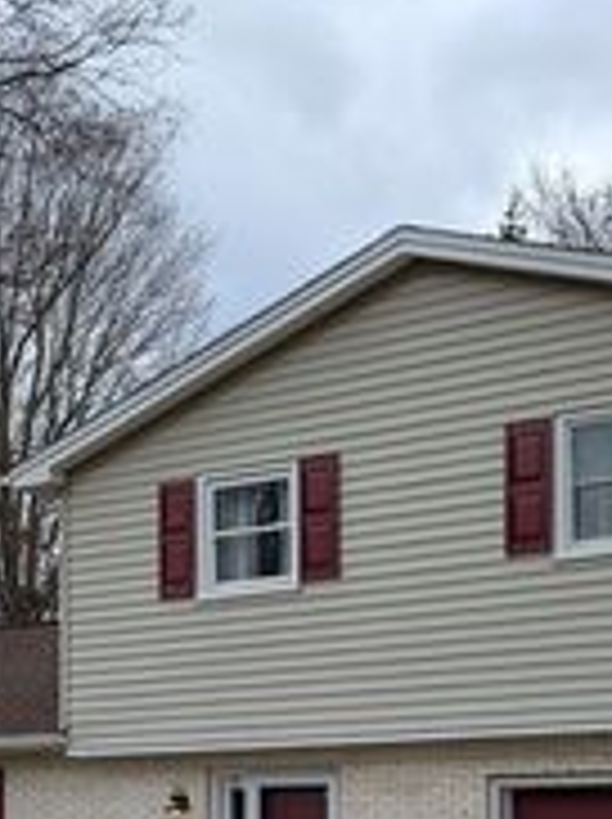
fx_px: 1559
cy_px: 814
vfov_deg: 27.7
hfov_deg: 22.2
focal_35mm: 66
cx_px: 369
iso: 21
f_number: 1.68
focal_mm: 6.9
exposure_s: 1/314
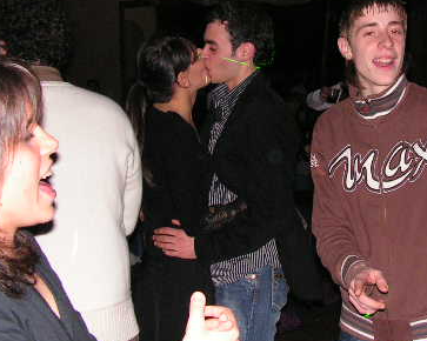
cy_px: 105
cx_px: 303
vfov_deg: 24.4
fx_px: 783
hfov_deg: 30.1
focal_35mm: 62
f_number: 3.2
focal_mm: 6
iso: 200
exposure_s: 1/40
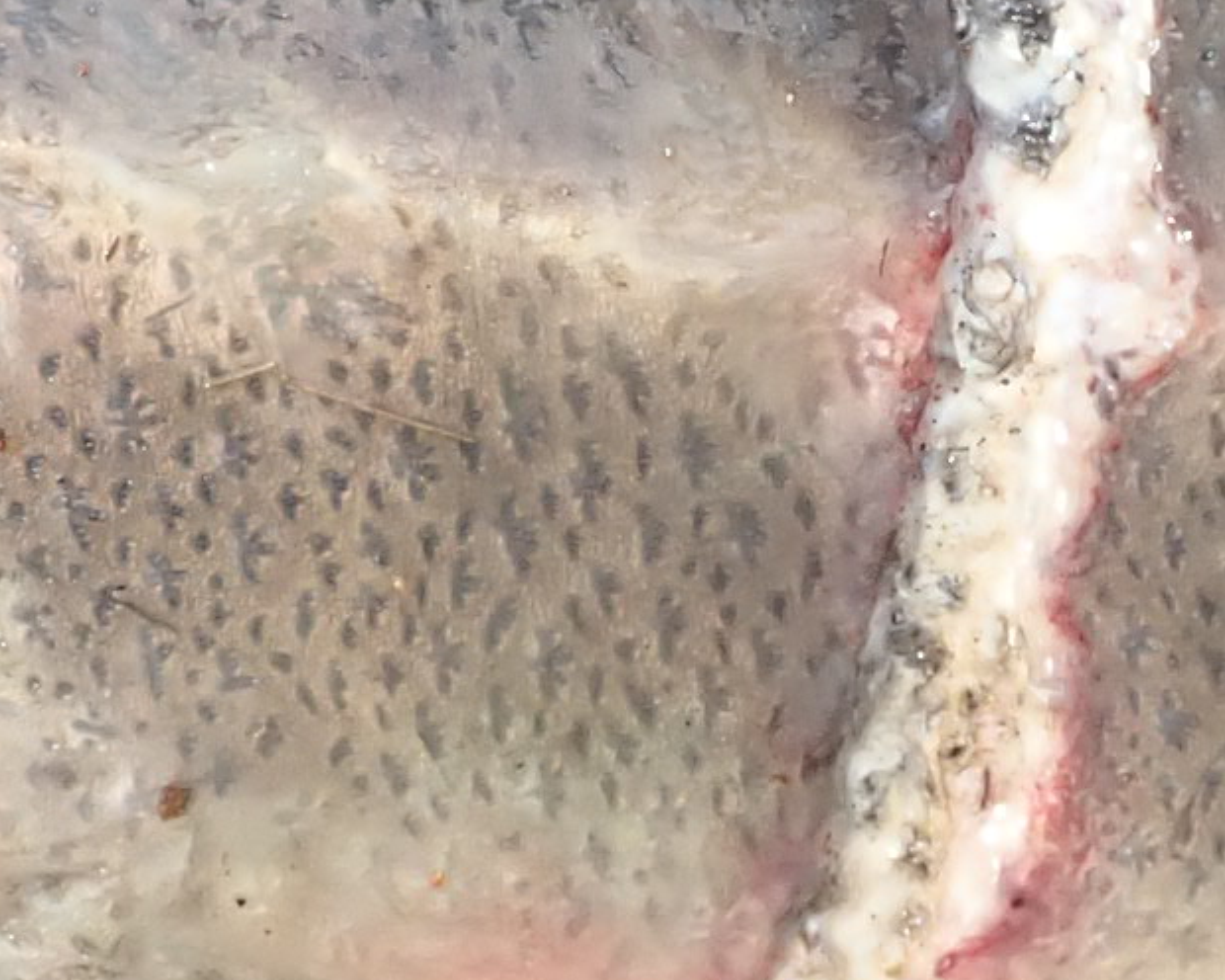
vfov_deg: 8.2
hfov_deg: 10.2
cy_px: 354
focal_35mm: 189
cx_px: 911
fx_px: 6852
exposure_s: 1/250
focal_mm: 5.5
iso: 100
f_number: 3.2
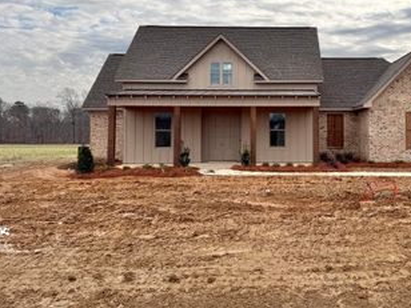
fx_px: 463
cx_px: 284
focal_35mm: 39
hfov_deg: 46.9
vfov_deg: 36.6
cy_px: 111
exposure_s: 1/5319
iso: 80
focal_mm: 6.76
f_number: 1.78
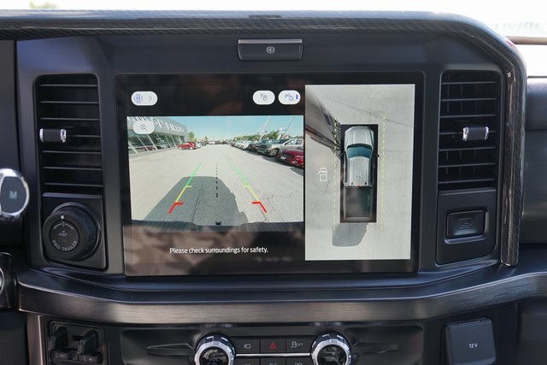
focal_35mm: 34
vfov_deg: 38.9
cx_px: 274
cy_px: 182
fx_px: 517
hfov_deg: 55.8
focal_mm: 34
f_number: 5
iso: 100
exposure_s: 1/80
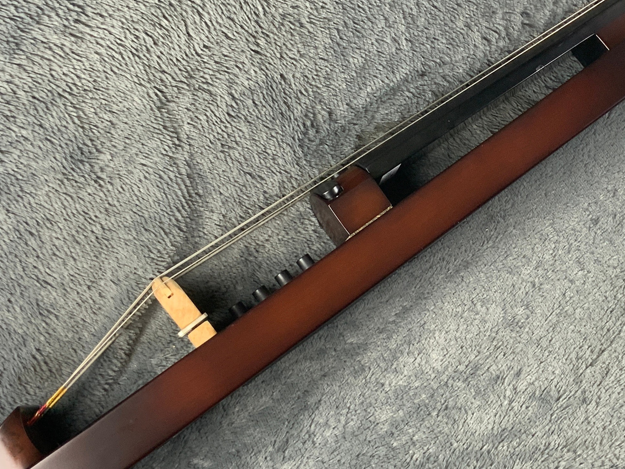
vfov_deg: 24.3
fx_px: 1083
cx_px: 479
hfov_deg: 31.5
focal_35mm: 60
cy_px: 166
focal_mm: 3
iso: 125
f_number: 1.8
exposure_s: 1/60
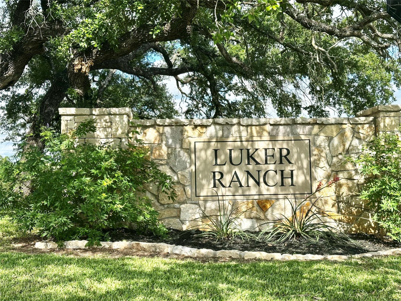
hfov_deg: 39.7
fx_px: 556
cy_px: 150
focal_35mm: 48
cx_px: 200
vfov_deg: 30.3
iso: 64
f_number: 1.78
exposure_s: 1/1848
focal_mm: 6.86
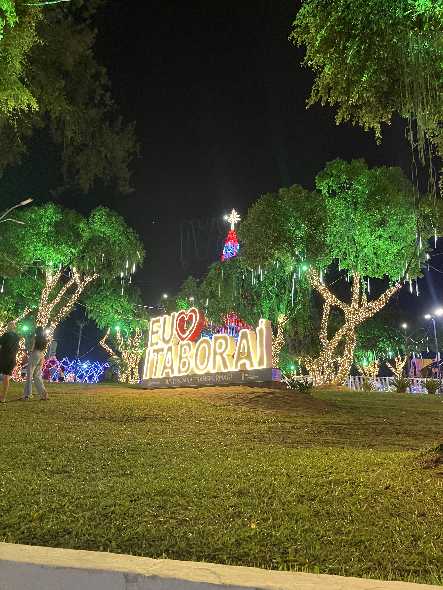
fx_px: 427
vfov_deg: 69.4
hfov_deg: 54.9
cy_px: 295
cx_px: 222
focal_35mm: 25
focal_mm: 5.1
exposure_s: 1/40
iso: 500
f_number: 1.6
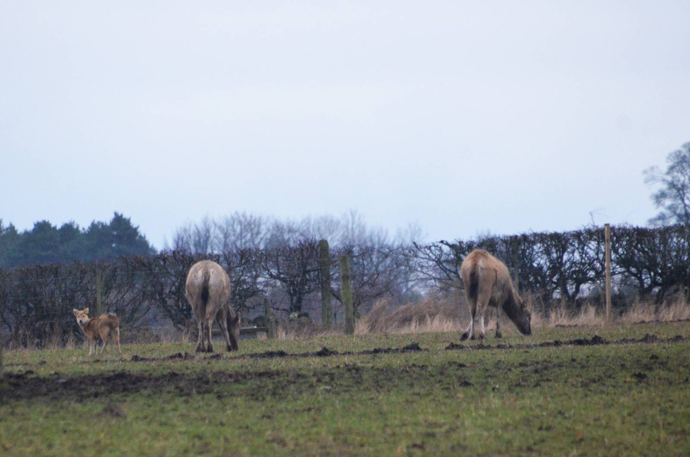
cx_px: 345
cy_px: 228
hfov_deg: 5.1
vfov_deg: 3.4
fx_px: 7747
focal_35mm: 405
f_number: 6.3
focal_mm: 270
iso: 2500
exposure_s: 1/500
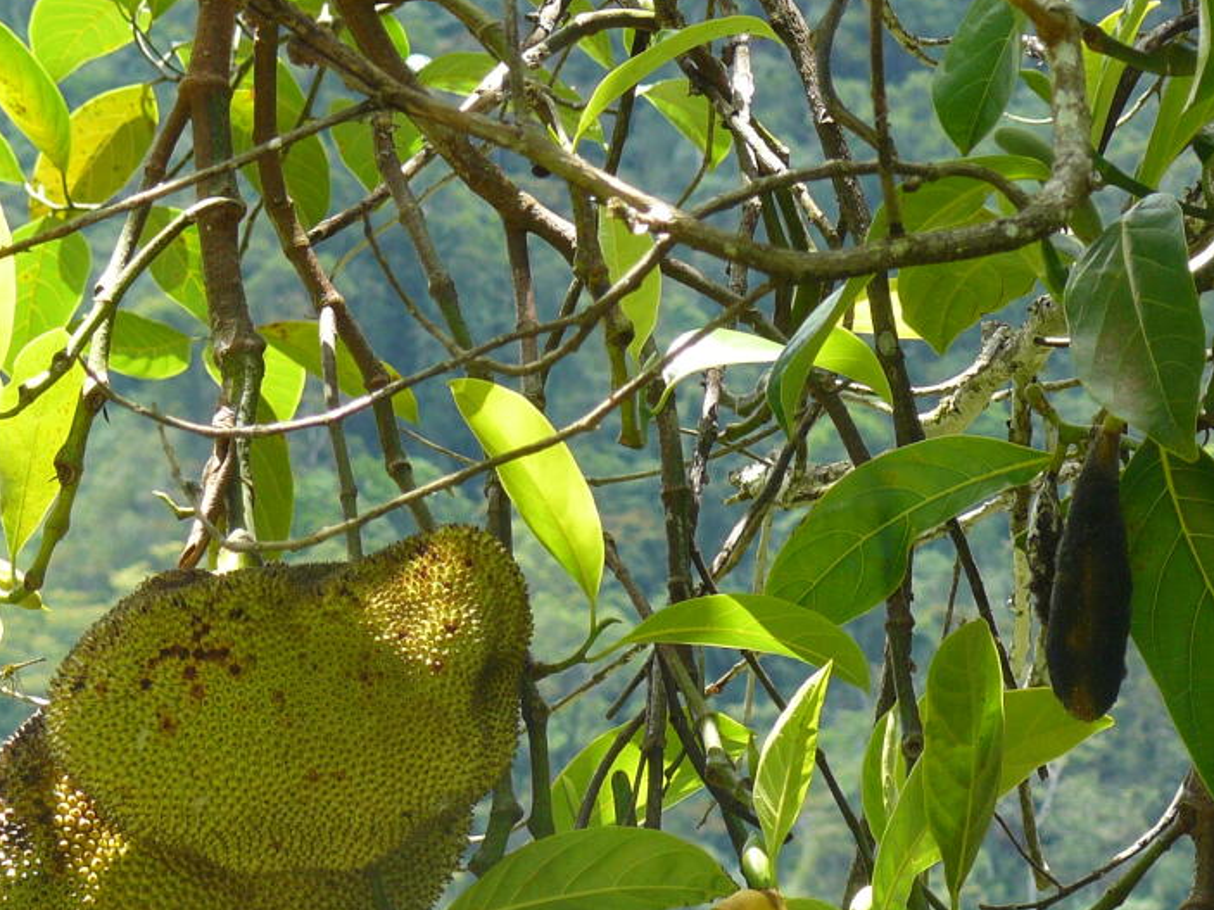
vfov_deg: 5.0
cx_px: 262
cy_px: 699
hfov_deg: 6.7
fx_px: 10344
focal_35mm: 295
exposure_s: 1/100
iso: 100
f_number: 4
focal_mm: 24.1
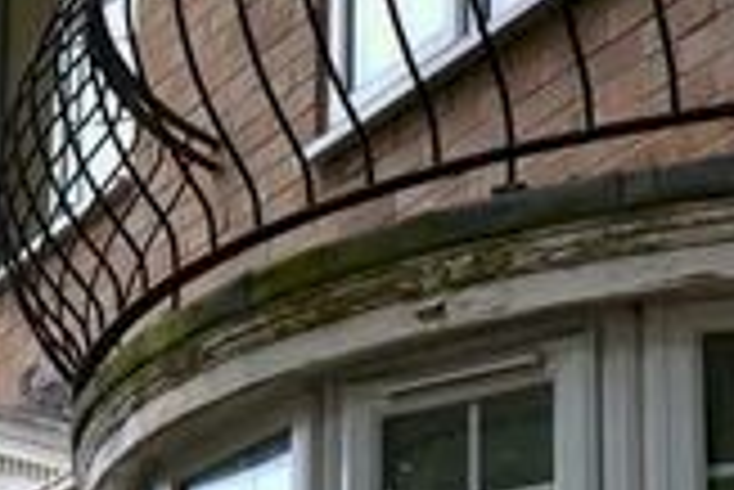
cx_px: 338
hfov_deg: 16.7
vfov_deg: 11.1
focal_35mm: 122
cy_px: 555
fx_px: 2493
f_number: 4.5
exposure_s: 1/80
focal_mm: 19
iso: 100
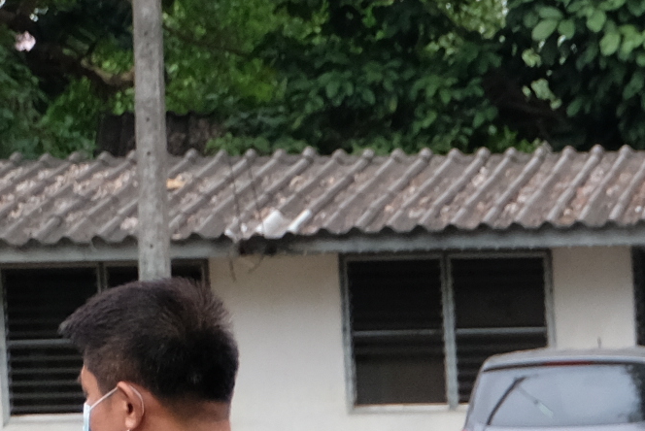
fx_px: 5380
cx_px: 1465
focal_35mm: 300
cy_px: 1125
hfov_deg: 6.6
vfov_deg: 4.5
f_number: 4.7
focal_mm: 31
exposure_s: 1/60
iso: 640
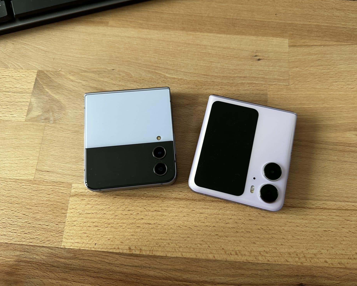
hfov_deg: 65.9
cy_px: 140
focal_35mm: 26
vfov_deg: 54.9
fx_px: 275
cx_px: 193
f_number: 1.78
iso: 200
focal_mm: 6.86
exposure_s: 1/121
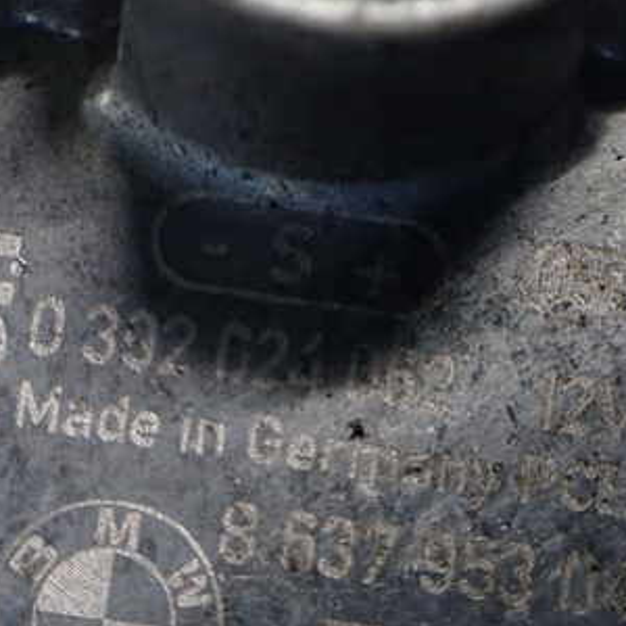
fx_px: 1084
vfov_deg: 32.0
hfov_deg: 32.2
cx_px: 275
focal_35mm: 53
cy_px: 396
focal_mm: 5.4
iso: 800
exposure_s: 1/60
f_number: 2.3
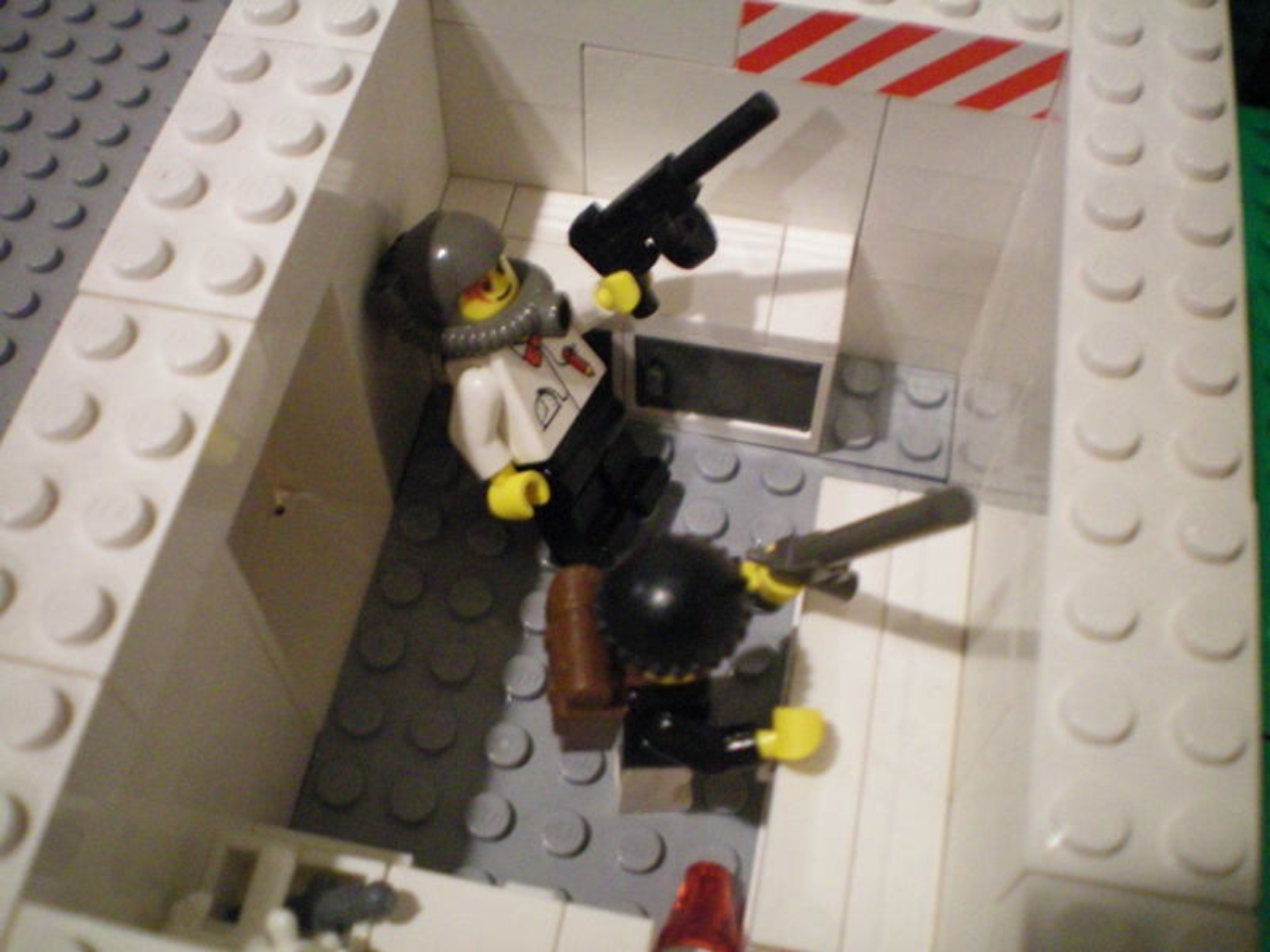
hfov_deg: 49.0
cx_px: 635
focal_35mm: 38
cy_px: 476
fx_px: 1394
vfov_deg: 37.7
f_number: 3.1
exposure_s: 1/15
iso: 400
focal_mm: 6.3
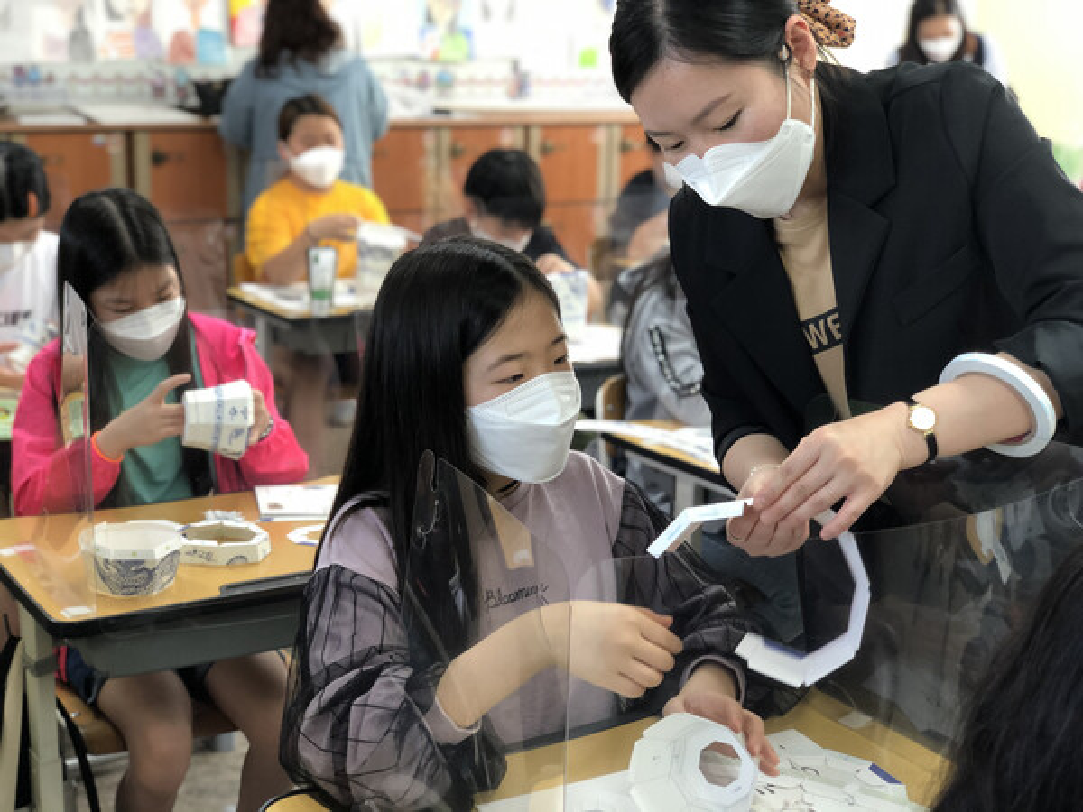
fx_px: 1627
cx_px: 542
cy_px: 406
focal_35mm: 52
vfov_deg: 28.0
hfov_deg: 36.8
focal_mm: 6
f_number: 2.4
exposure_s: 1/40
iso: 100
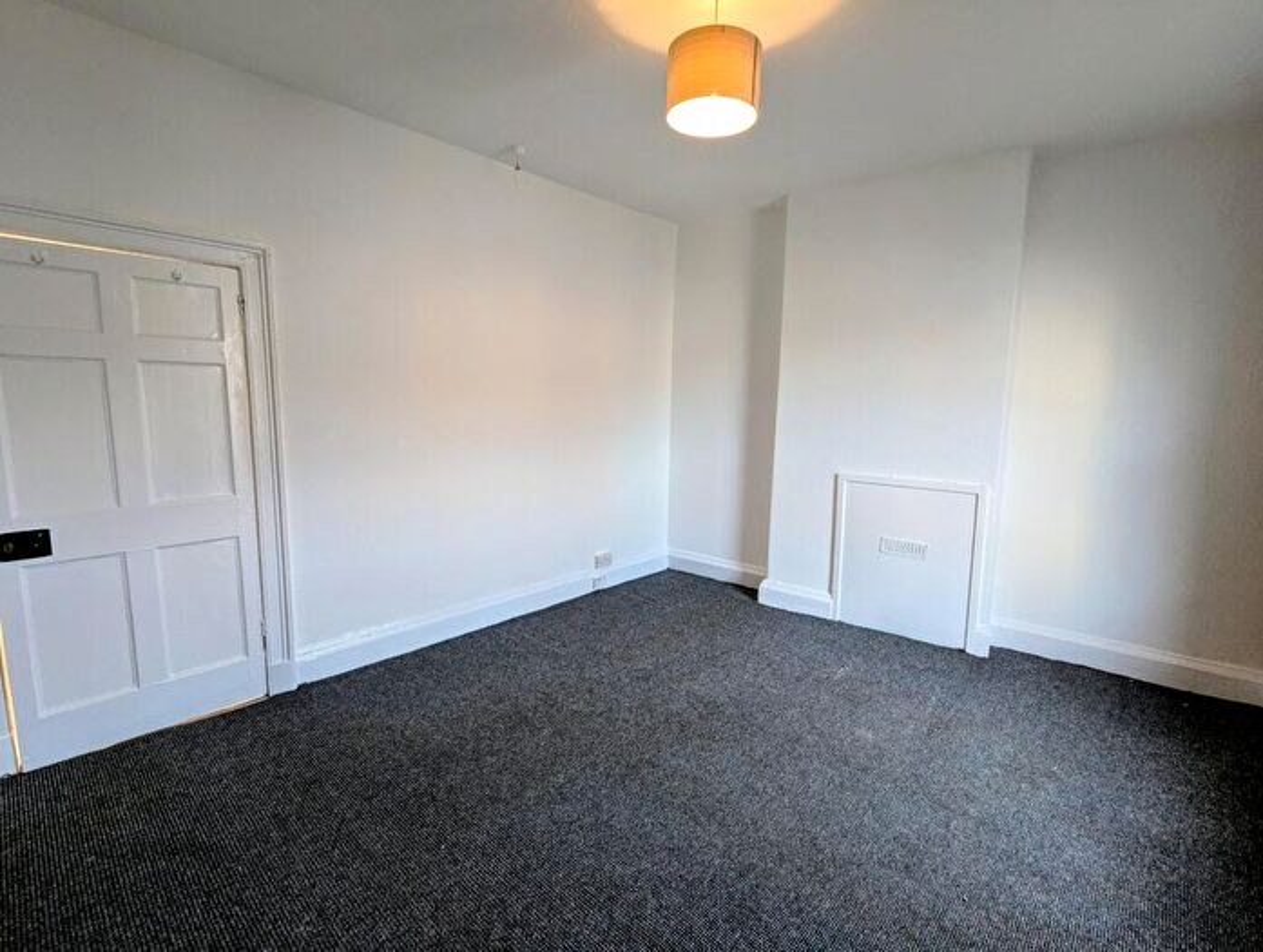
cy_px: 476
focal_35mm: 16
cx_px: 632
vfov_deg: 78.3
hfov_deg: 94.4
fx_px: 585
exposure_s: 1/25
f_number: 2.2
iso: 125
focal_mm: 2.35
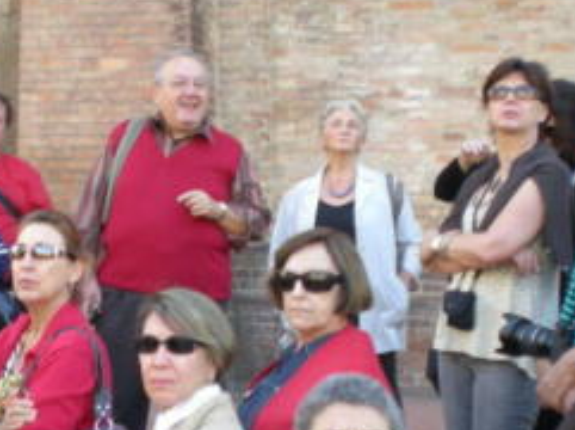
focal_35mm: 79
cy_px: 281
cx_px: 141
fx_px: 1310
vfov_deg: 18.6
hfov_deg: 24.5
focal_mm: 6.3
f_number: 3.1
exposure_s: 1/63
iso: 52
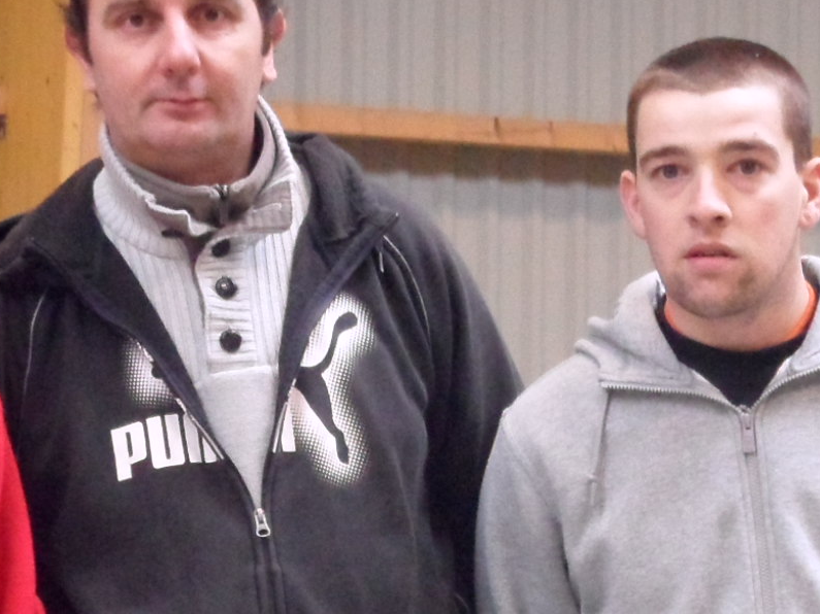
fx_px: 3813
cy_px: 721
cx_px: 331
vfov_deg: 9.1
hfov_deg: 12.3
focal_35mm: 161
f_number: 3.8
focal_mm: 8.2
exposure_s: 1/45
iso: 640
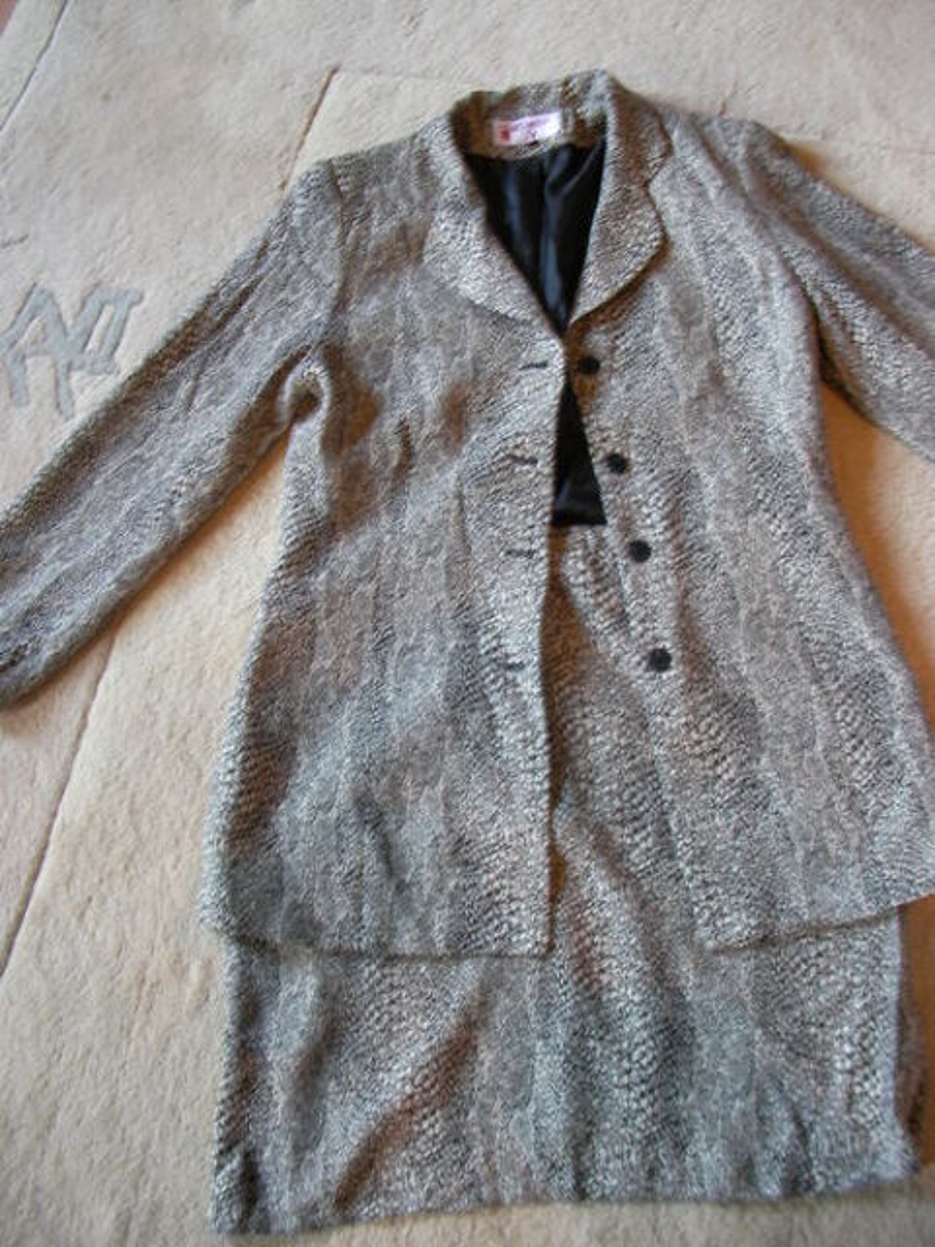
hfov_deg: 35.1
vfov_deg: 45.8
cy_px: 624
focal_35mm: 41
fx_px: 1477
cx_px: 468
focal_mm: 6.3
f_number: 3.5
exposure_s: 1/2.5
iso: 100
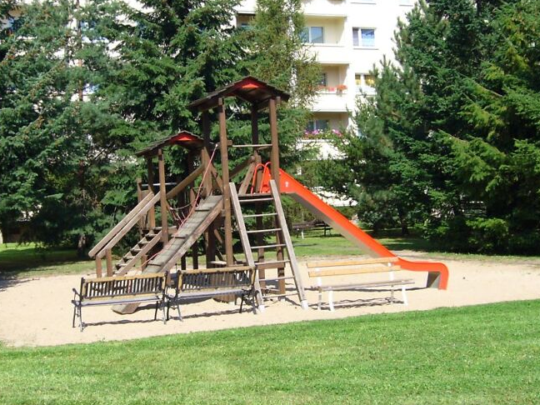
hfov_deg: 30.7
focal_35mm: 63
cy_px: 157
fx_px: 983
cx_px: 255
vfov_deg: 23.2
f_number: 6.9
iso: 64
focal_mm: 8.5
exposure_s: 1/125
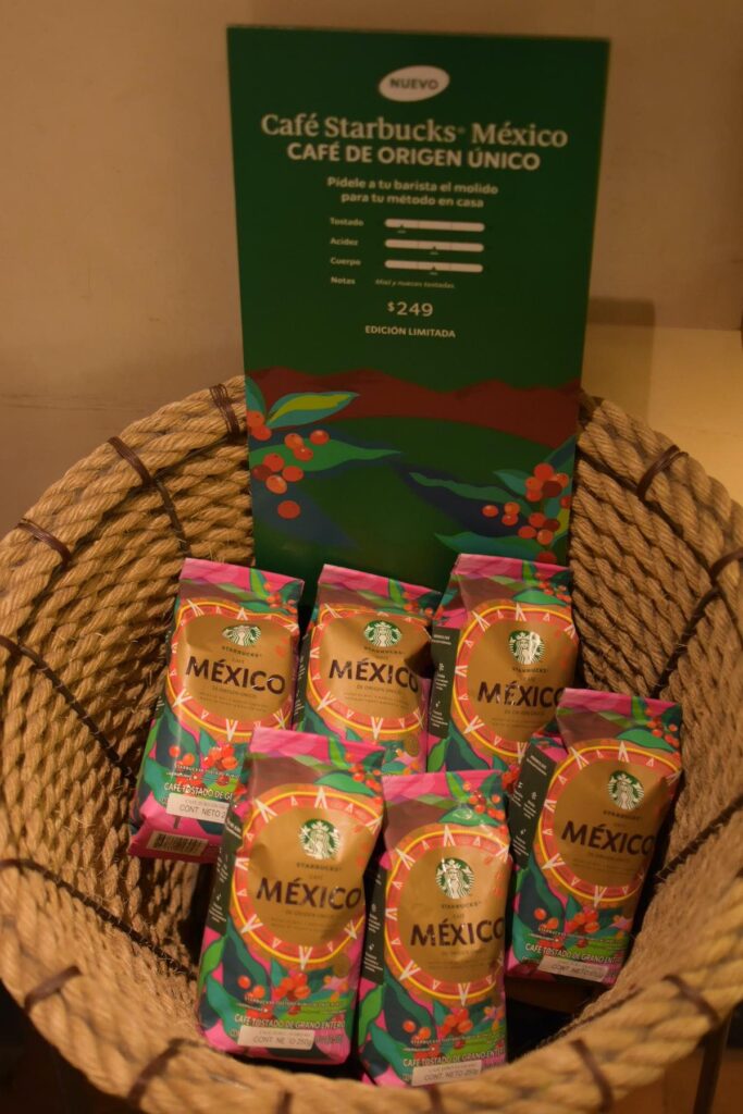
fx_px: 1625
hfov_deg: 25.8
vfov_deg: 37.8
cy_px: 557
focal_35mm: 52
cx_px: 372
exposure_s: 1/320
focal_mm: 35
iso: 1000
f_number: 2
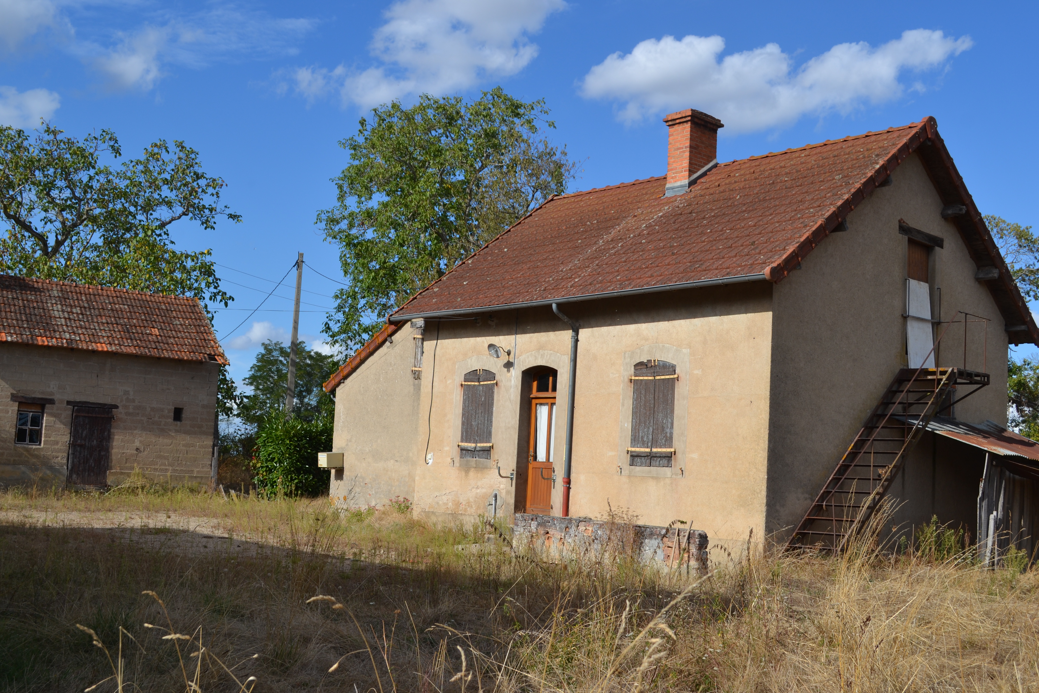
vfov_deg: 34.2
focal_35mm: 39
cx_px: 520
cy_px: 346
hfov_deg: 49.6
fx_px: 1125
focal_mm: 26
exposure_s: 1/320
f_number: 9
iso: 100
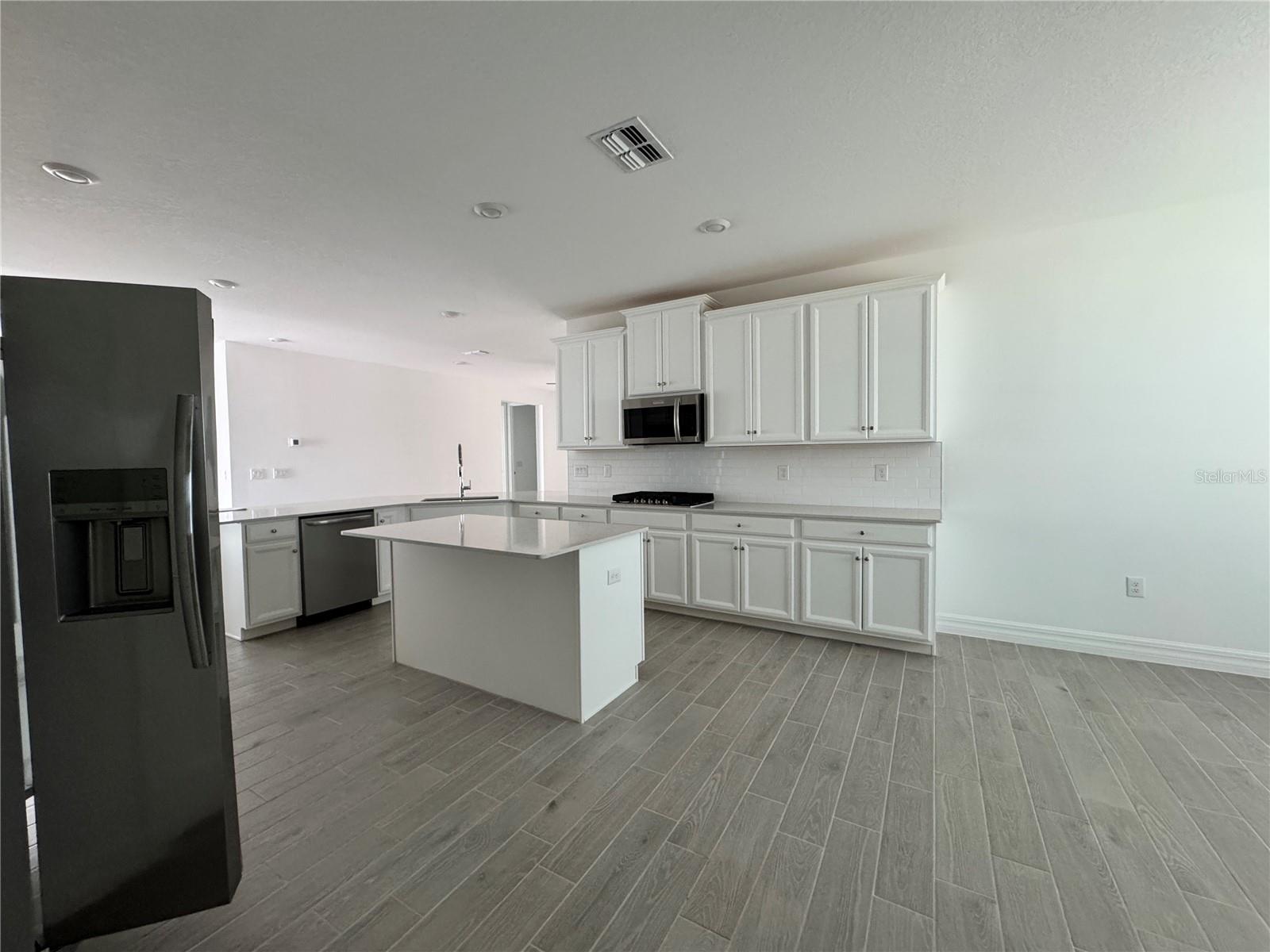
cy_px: 476
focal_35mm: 14
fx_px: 514
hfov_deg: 102.1
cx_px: 635
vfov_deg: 85.7
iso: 320
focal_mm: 2.22
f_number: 2.2
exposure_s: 1/75
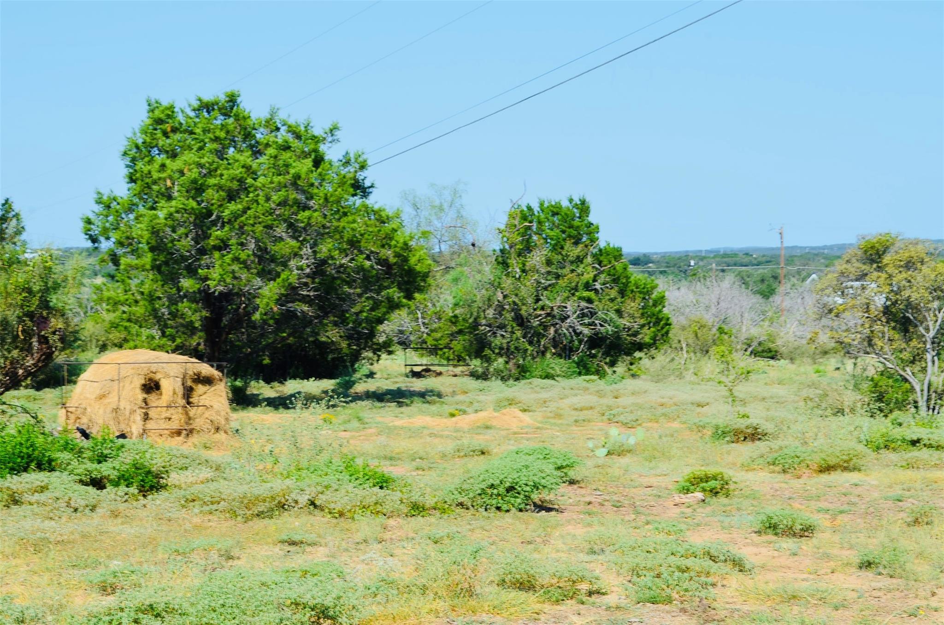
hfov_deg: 28.1
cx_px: 472
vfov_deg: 18.8
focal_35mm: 72
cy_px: 312
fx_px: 1884
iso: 160
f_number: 11
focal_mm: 48
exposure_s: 1/125
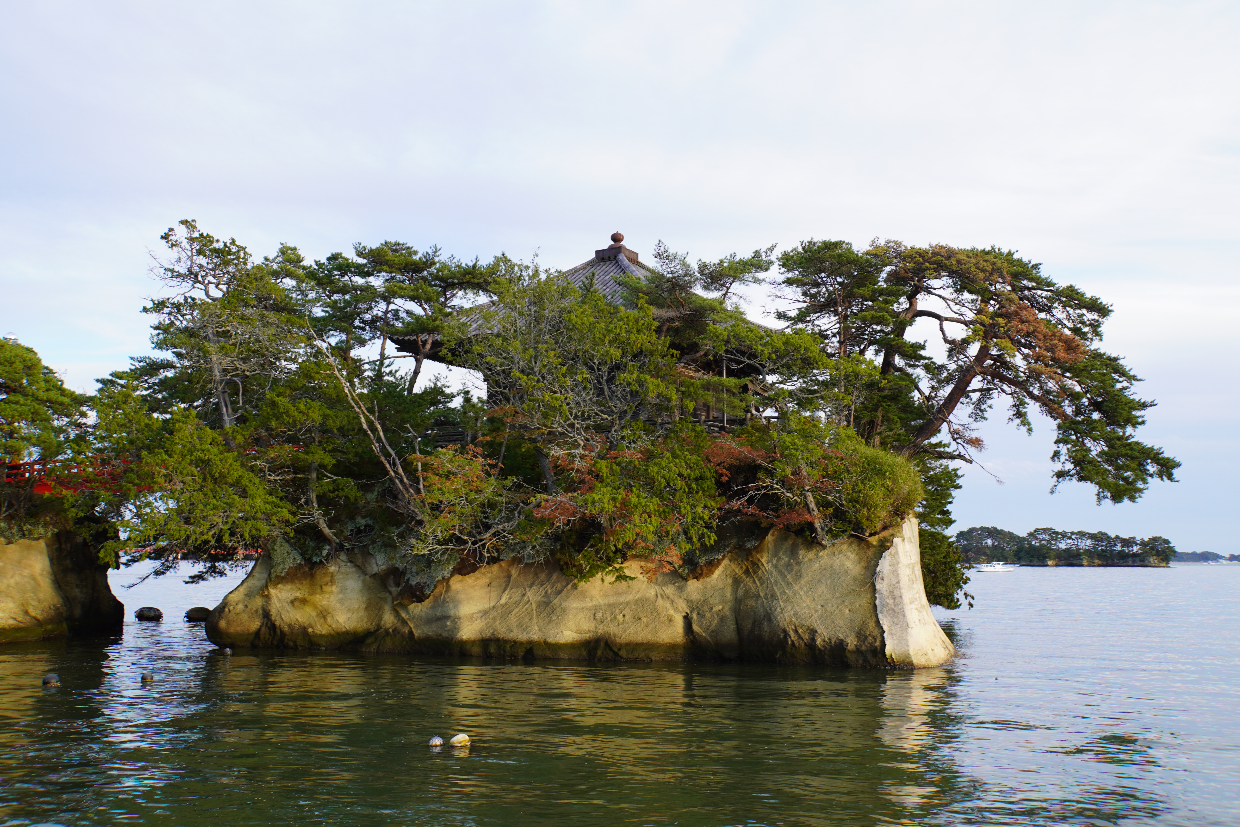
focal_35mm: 34
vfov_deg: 38.4
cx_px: 620
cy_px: 414
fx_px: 1188
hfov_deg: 55.1
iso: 100
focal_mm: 23
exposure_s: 1/80
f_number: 5.6
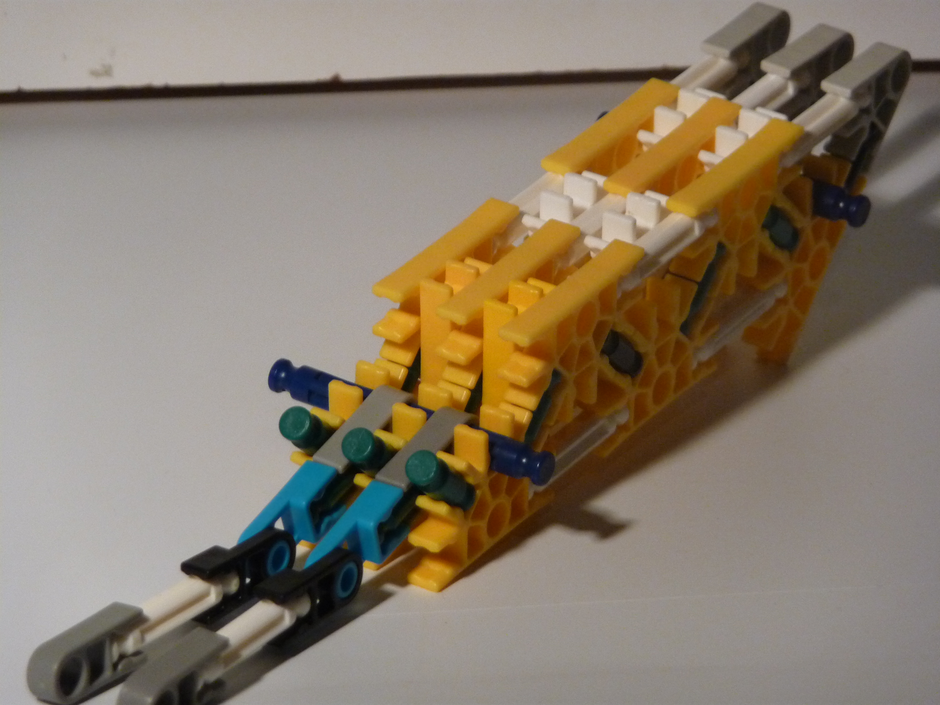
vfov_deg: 5.8
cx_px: 470
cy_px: 352
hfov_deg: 7.7
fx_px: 6952
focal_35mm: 256
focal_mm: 44
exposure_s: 1/30
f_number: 4.9
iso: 400
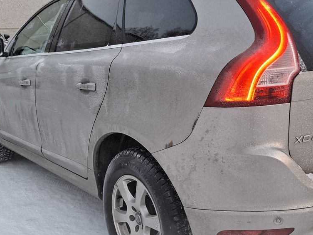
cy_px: 125
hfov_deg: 42.5
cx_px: 201
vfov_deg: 32.9
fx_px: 398
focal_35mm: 44
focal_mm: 5.54
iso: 64
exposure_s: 1/100
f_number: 1.8
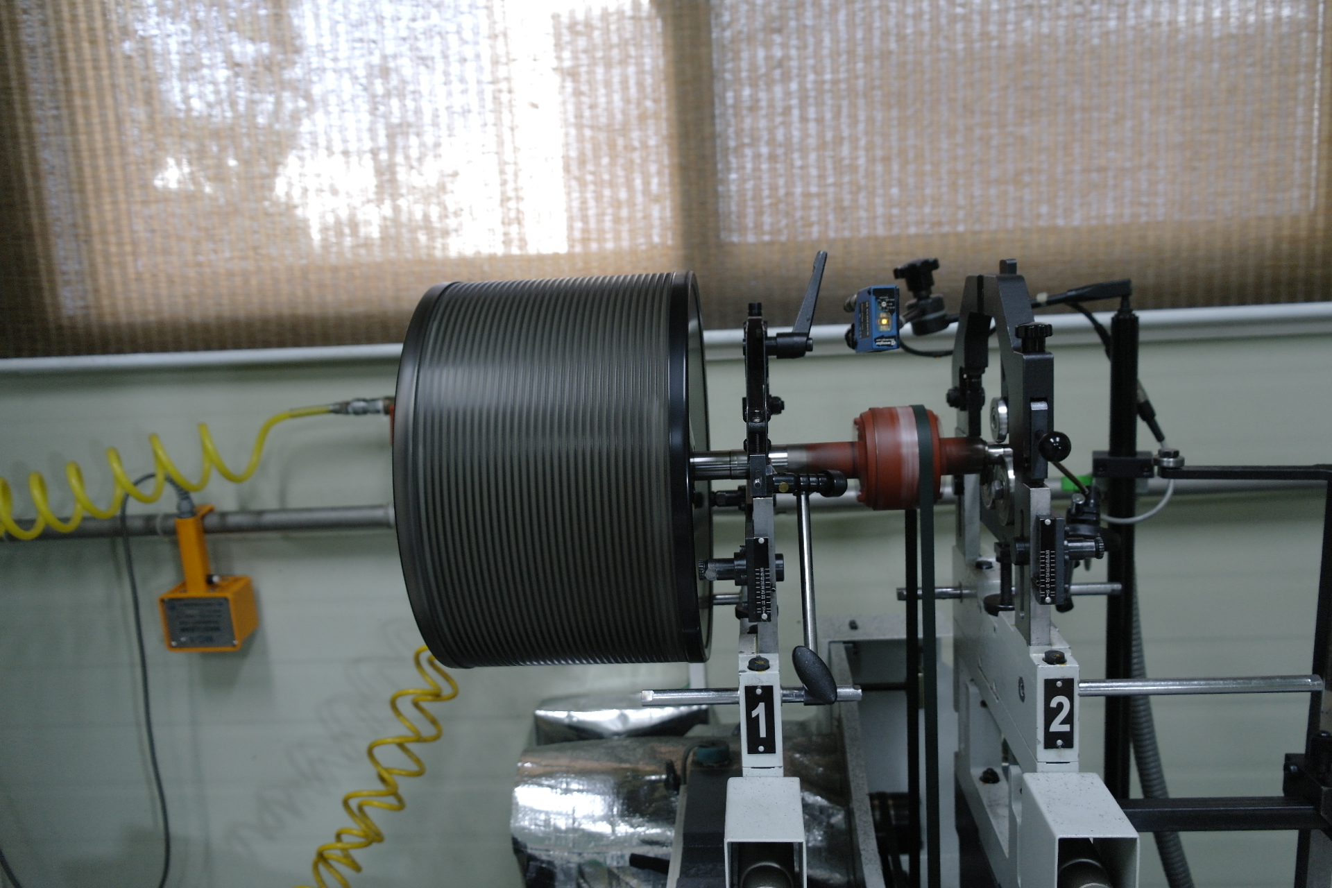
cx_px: 666
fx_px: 1073
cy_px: 444
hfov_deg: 63.7
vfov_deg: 45.0
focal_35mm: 29
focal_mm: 19
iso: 400
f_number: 3.5
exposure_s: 1/30
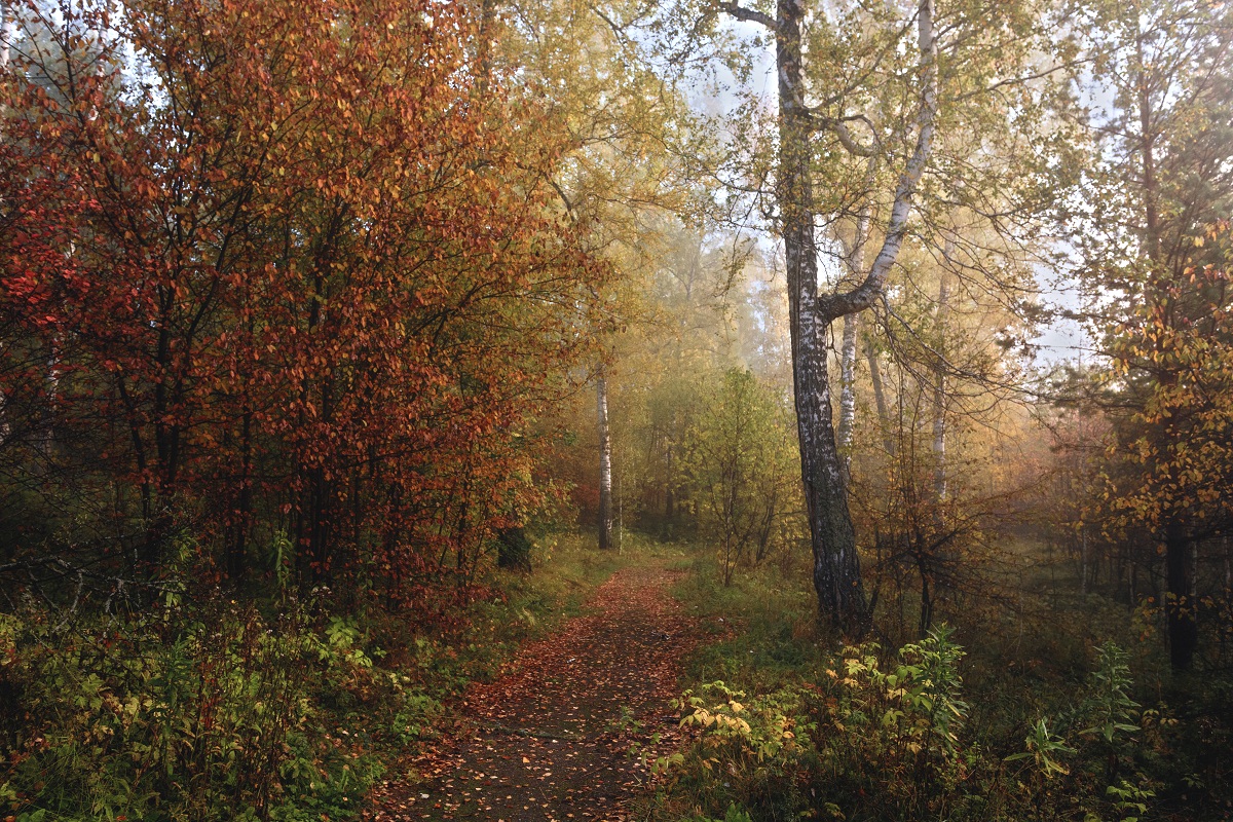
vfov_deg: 47.9
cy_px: 411
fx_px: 925
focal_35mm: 27
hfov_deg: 67.4
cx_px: 616
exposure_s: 1/250
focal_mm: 18
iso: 320
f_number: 4
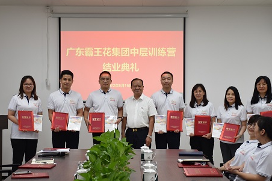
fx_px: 476
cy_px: 82
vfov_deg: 21.5
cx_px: 143
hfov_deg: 31.9
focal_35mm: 63
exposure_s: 1/100
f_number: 5
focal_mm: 38
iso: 400
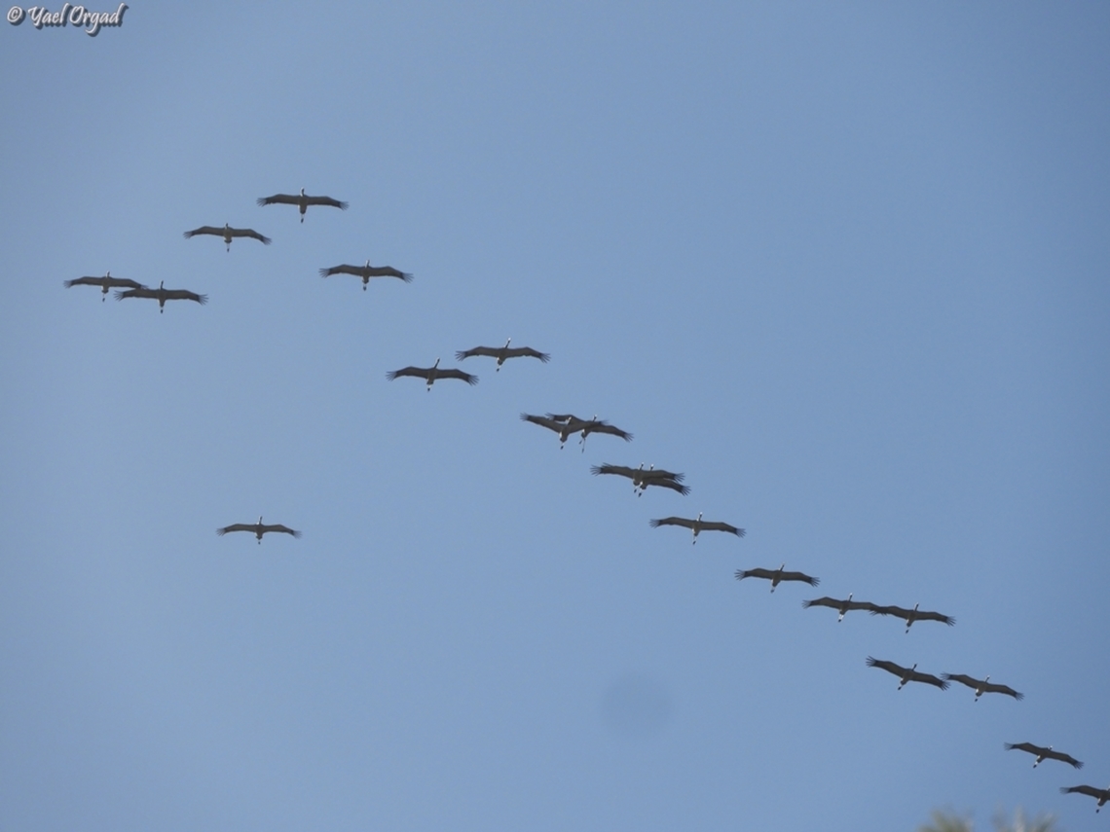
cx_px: 555
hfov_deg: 3.6
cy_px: 416
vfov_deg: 2.7
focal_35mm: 550
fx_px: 17636
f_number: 5.6
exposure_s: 1/1000
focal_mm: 98.5
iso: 100
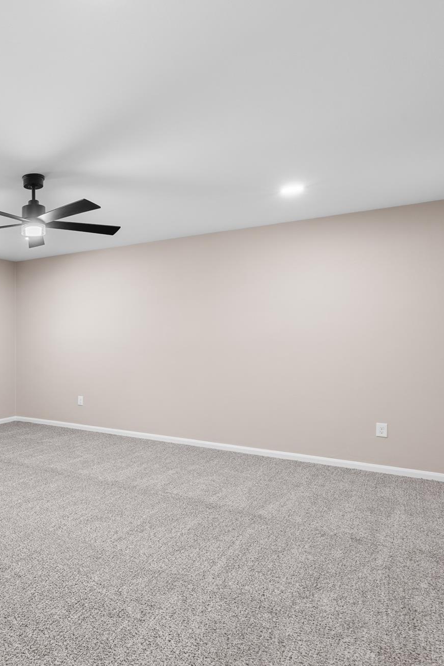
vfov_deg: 71.5
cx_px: 9
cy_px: 342
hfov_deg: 44.3
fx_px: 462
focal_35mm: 25
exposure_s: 2
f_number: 9
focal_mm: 16
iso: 200
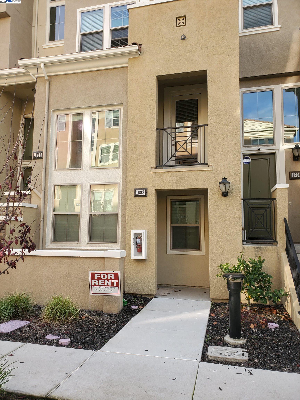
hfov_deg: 53.1
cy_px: 200
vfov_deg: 67.3
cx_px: 150
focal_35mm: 26
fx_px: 300
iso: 50
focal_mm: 4.3
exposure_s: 1/185
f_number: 2.4
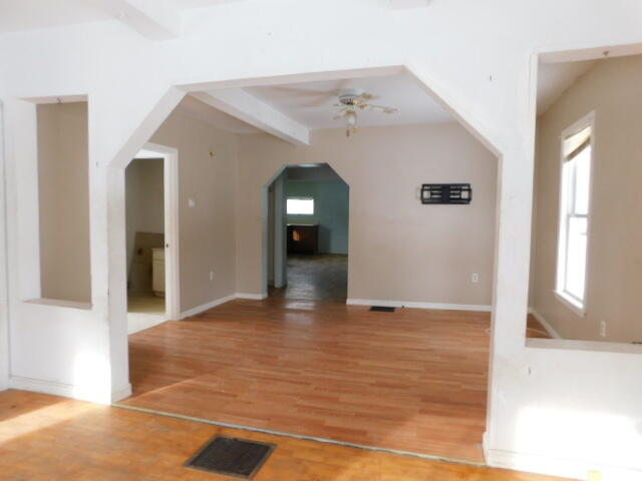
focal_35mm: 23
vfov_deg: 58.9
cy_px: 240
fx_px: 427
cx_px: 321
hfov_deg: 73.9
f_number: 3
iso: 125
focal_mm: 4
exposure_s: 1/30
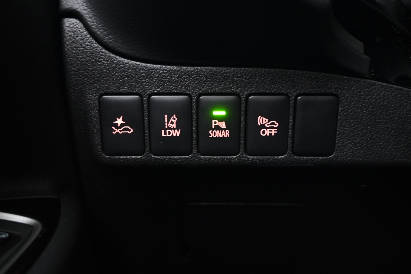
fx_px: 360
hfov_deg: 59.5
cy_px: 137
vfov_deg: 41.7
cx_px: 206
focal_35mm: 32
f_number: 4
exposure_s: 1
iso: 1600
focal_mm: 21
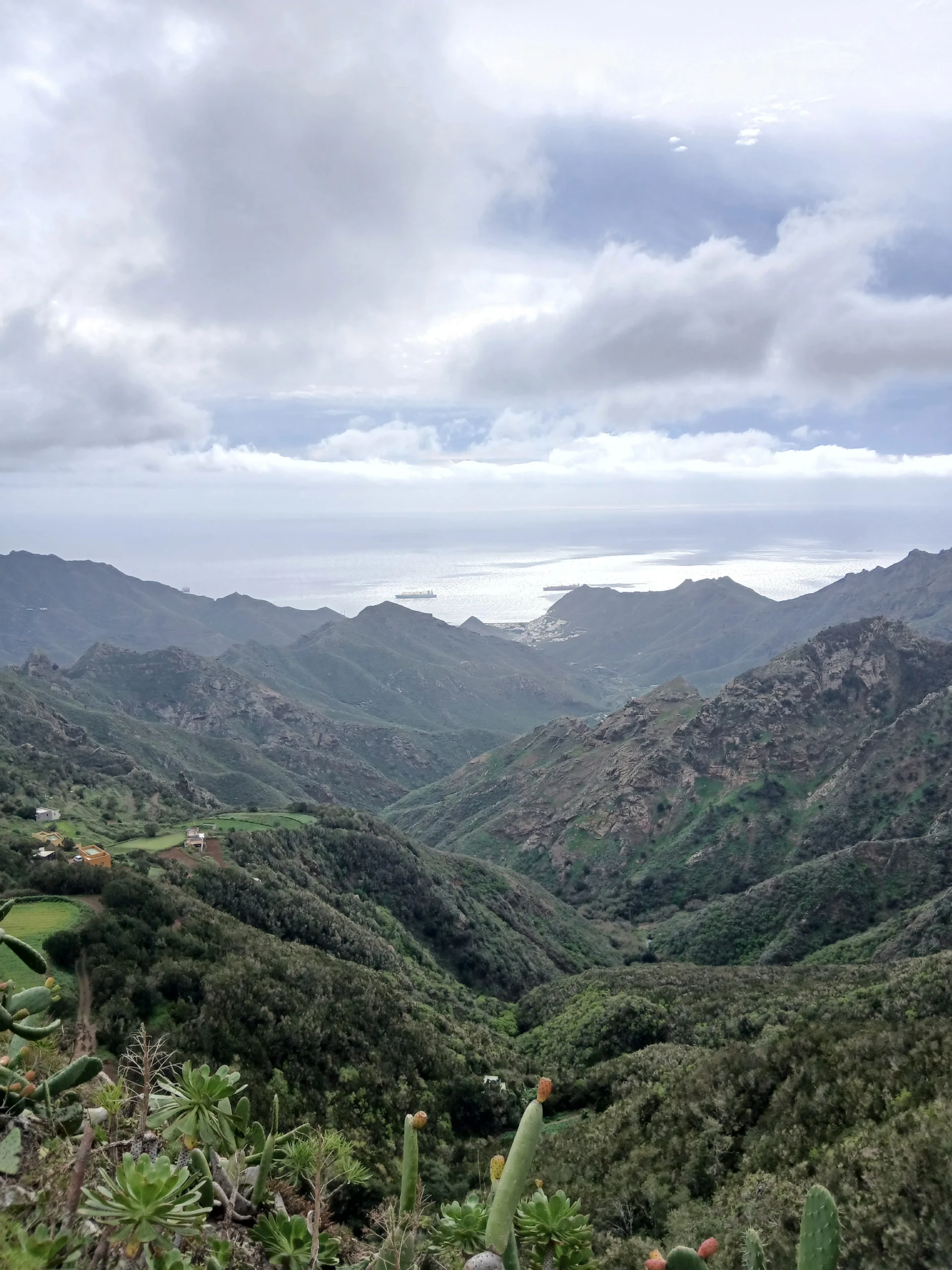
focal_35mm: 26
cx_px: 476
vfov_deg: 67.3
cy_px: 635
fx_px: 953
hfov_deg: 53.1
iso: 20
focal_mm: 3.98
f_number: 1.8
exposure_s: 1/984
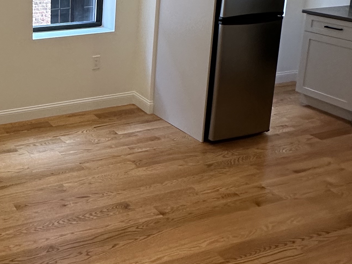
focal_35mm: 44
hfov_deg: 37.8
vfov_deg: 31.3
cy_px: 25
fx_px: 447
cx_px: -9
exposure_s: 1/120
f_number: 2.2
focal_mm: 2.22
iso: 200
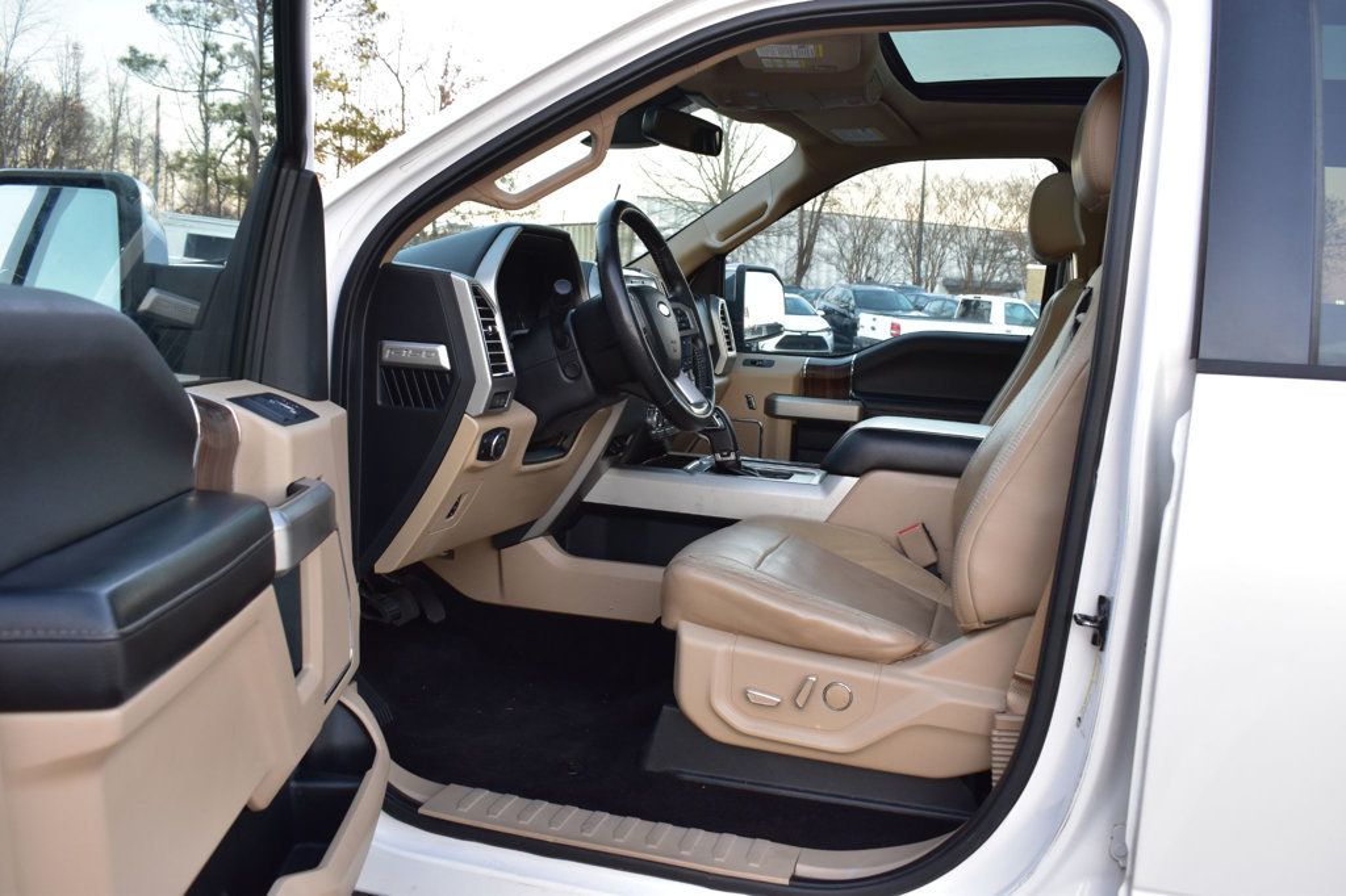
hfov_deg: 59.5
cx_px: 673
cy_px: 448
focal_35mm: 32
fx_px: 1177
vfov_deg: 41.7
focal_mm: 21
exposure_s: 1/15
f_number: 6.3
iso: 500
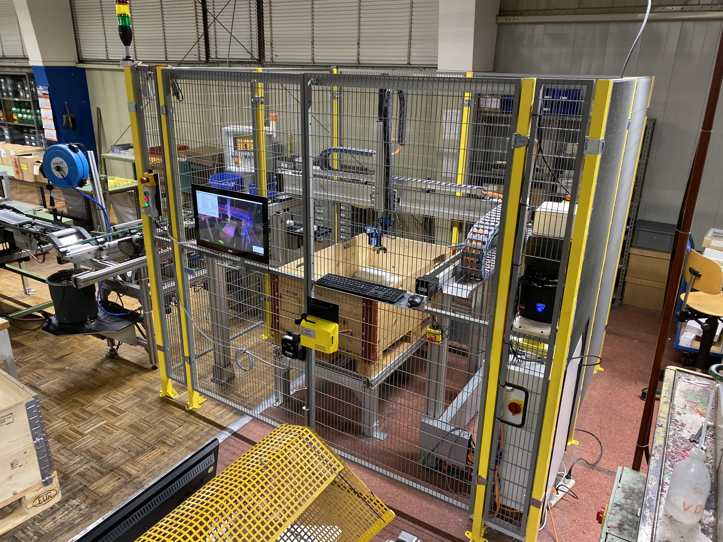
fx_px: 543
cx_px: 362
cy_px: 271
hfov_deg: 67.3
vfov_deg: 53.1
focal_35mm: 26
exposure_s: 1/50
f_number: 1.8
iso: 200
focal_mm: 4.25
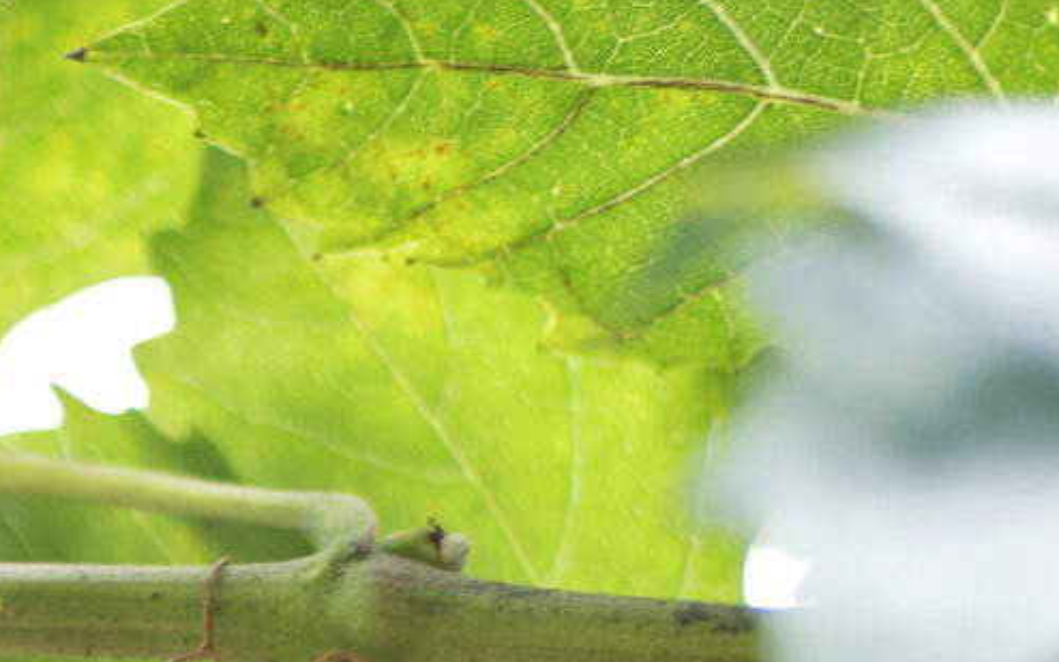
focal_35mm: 264
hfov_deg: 7.5
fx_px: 7621
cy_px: 1584
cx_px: -1391
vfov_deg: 4.8
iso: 640
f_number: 2.8
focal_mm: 50
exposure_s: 1/200
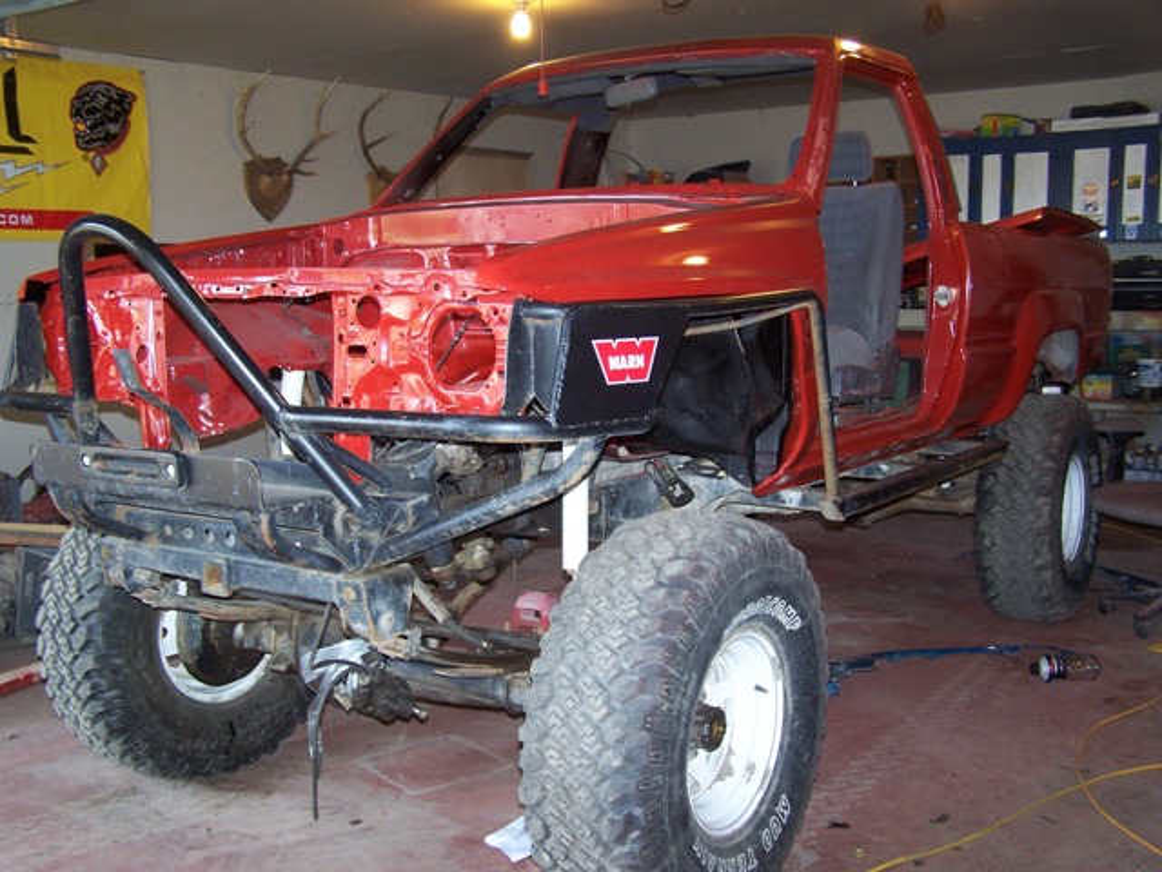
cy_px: 436
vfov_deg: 37.7
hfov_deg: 49.0
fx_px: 1276
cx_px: 581
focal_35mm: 38
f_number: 2.8
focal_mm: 6.3
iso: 140
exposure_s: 1/60
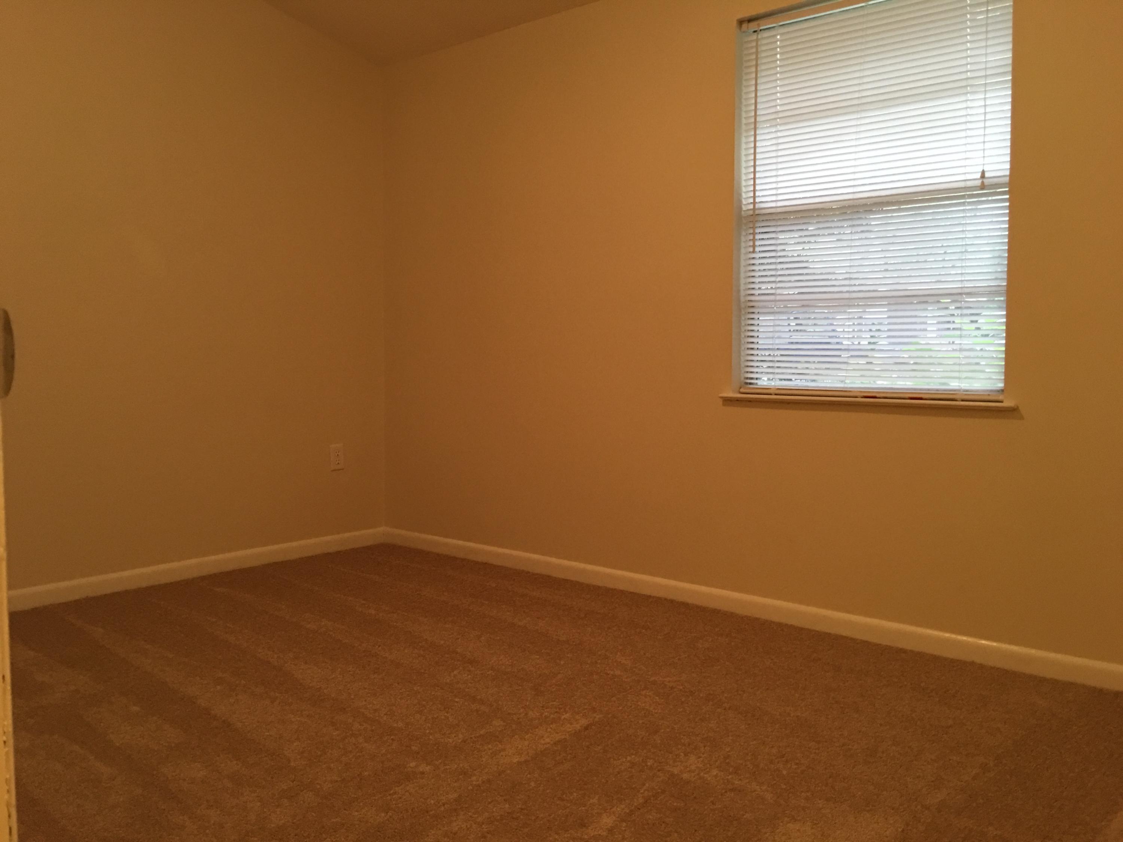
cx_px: 562
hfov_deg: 61.7
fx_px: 941
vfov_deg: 48.2
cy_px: 421
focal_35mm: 29
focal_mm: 4.15
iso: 100
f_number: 2.2
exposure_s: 1/10
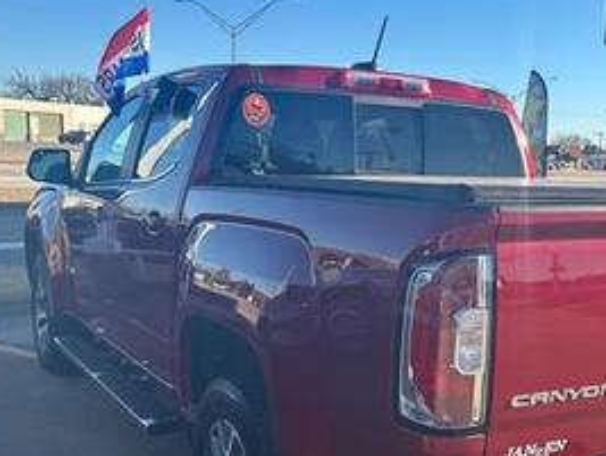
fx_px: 859
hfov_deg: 38.1
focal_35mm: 49
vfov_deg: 29.4
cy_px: 331
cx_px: 436
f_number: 1.5
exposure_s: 1/1395
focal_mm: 5.7
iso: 50
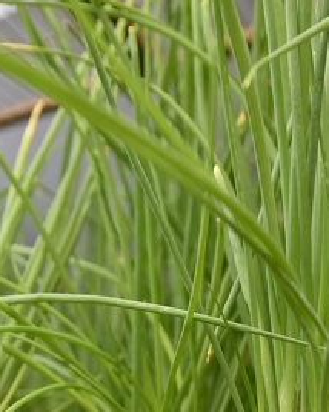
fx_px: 731
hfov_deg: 24.6
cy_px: 414
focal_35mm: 60
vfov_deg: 29.4
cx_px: 31
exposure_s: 1/160
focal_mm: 17
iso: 400
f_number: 5
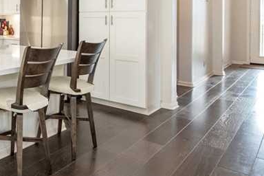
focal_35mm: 40
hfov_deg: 38.5
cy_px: 24
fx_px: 293
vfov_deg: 32.1
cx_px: -38
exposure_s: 1/100
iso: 800
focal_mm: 15
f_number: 5
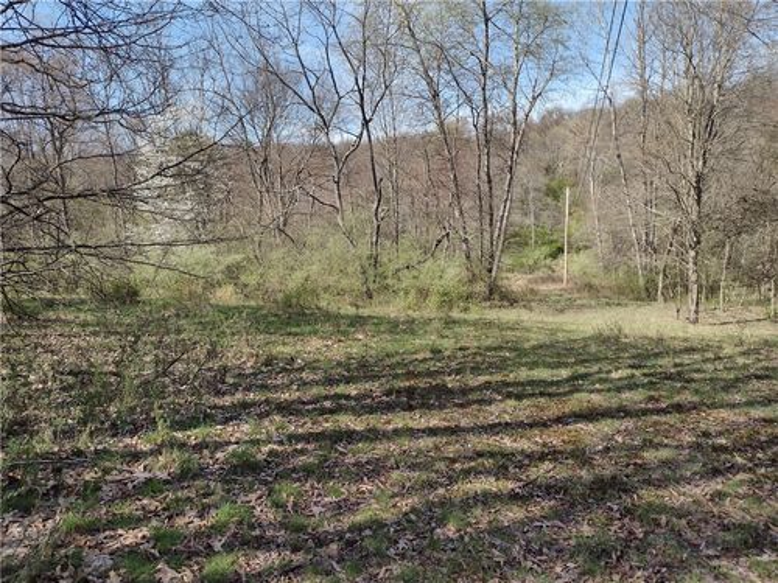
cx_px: 389
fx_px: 607
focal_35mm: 27
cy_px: 292
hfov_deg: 65.3
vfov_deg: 51.4
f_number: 1.7
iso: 100
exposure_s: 1/1146
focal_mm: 4.71
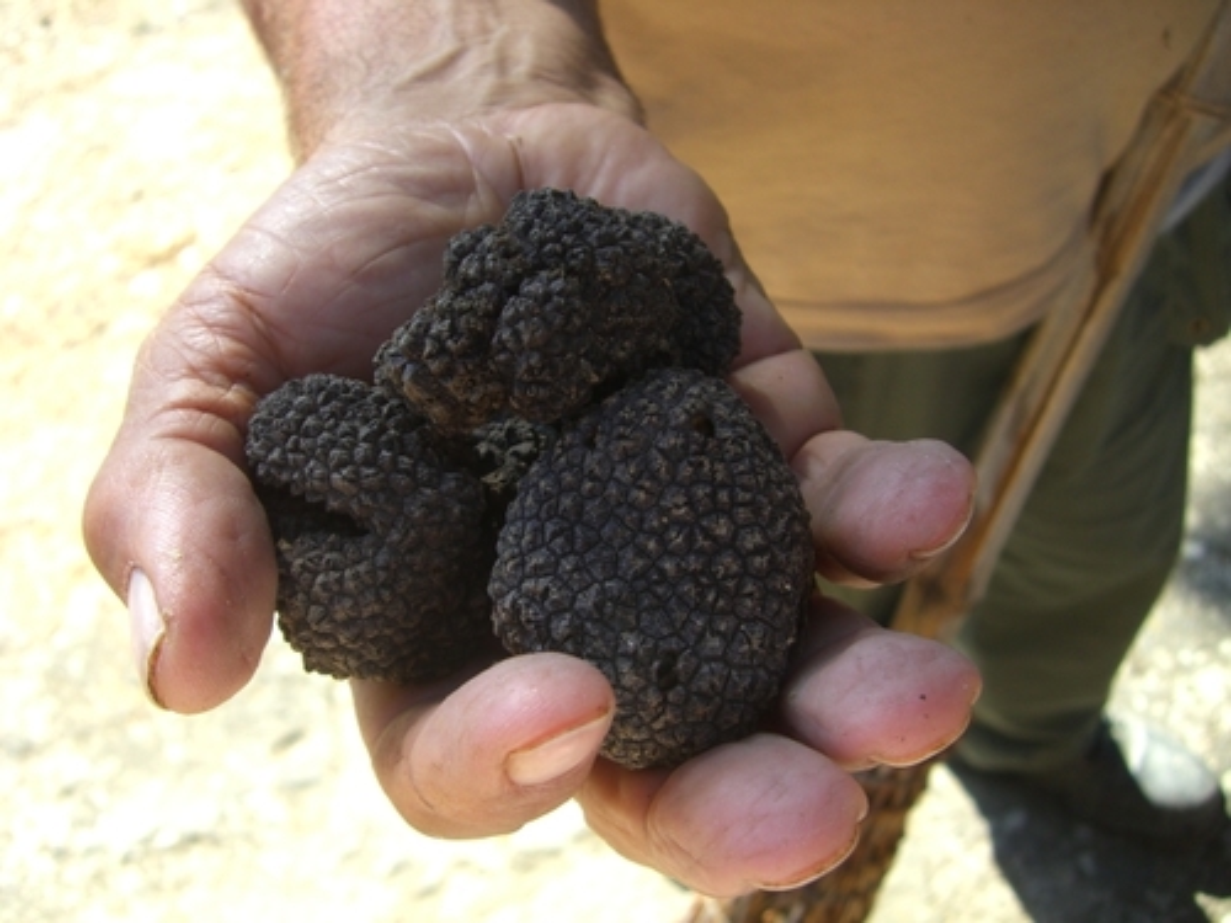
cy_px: 462
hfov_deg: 49.0
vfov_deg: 37.7
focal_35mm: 38
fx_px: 1351
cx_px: 616
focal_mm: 6.2
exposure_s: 1/200
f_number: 2.7
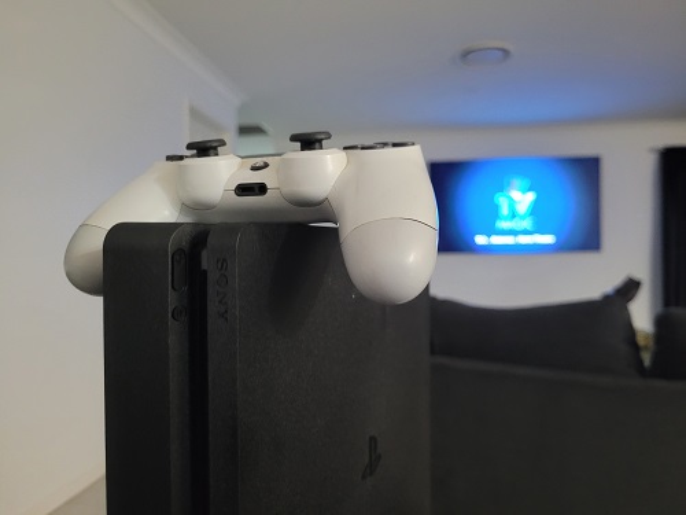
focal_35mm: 26
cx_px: 343
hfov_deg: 67.3
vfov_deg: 53.1
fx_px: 515
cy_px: 258
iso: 1250
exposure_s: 1/15
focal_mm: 5.4
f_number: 1.8
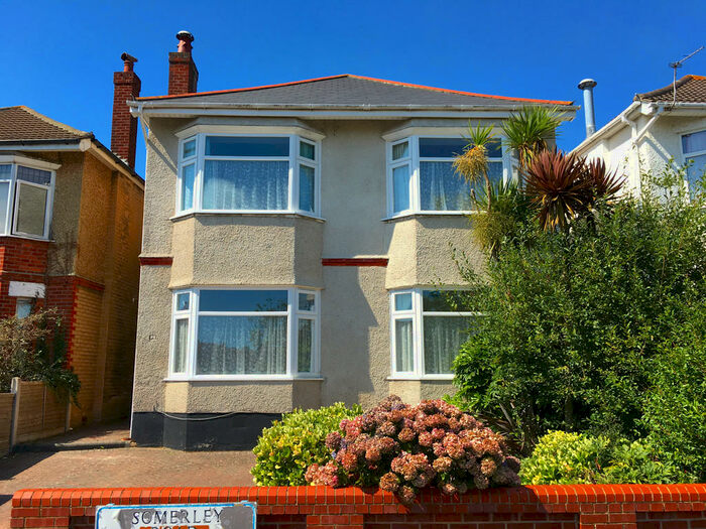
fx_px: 591
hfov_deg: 61.7
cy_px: 264
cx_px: 353
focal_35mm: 29
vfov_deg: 48.2
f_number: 2.2
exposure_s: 1/1040
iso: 25
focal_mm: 4.15
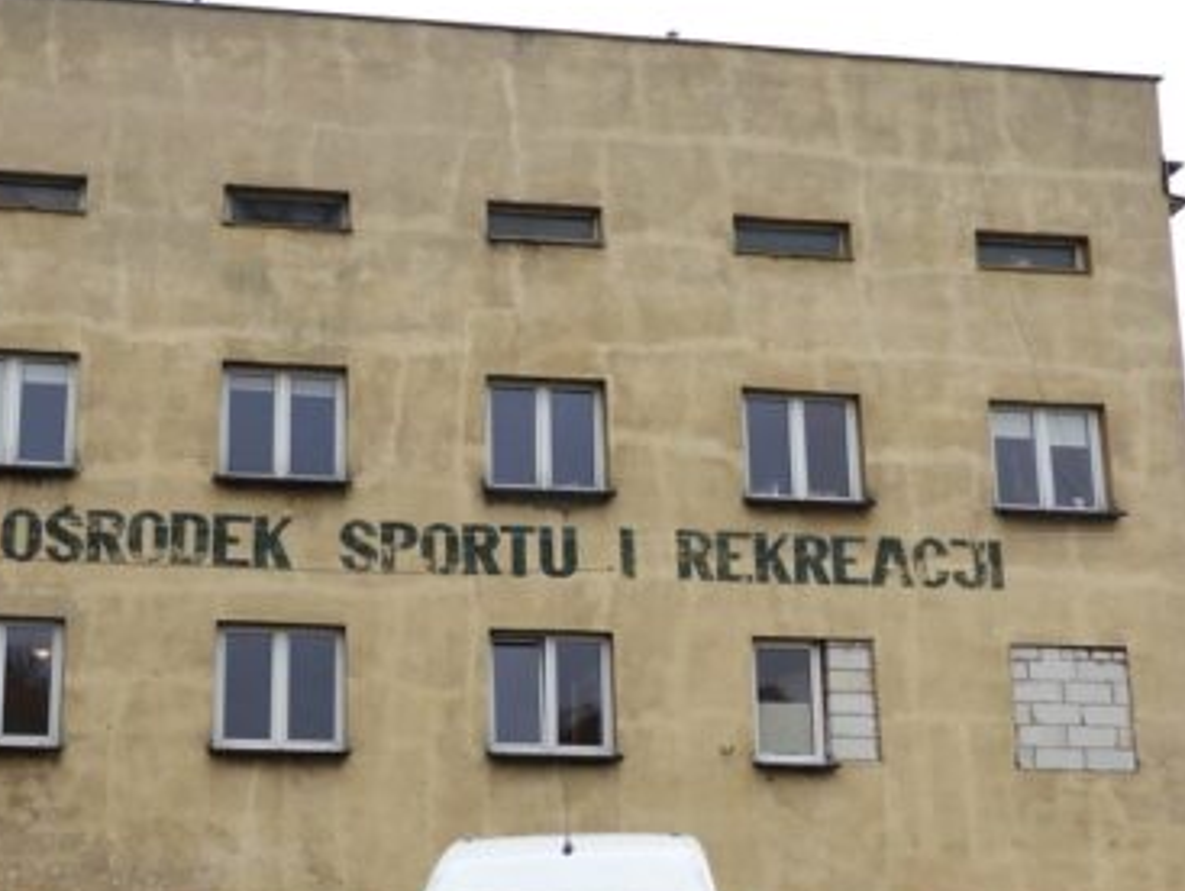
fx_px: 1679
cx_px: 352
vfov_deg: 29.4
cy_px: 630
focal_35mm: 49
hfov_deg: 38.2
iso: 100
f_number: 3.5
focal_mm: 5.4
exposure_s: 1/320
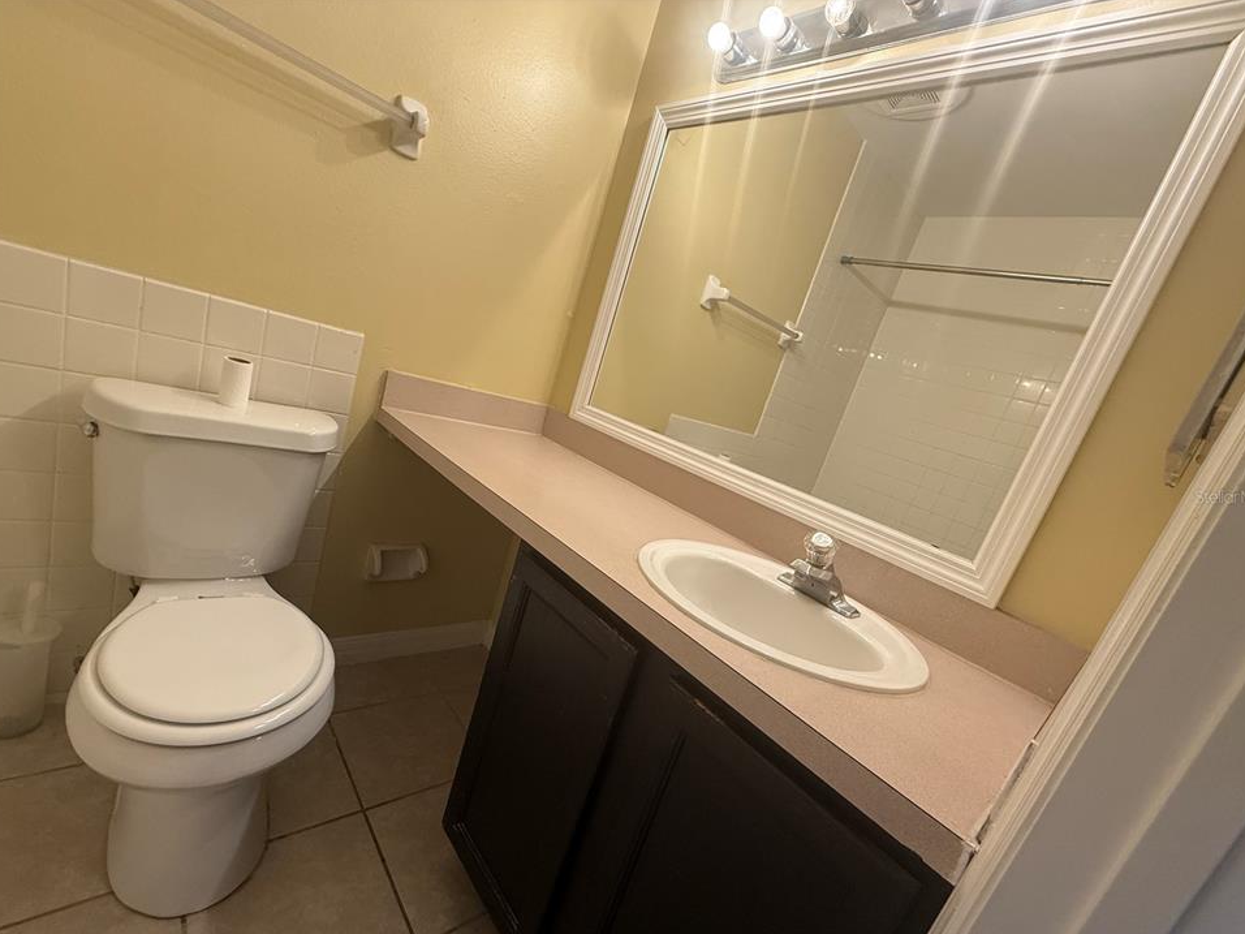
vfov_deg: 81.7
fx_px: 539
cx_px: 607
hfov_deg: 98.2
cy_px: 496
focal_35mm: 15
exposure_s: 1/120
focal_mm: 2.22
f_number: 2.2
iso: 200
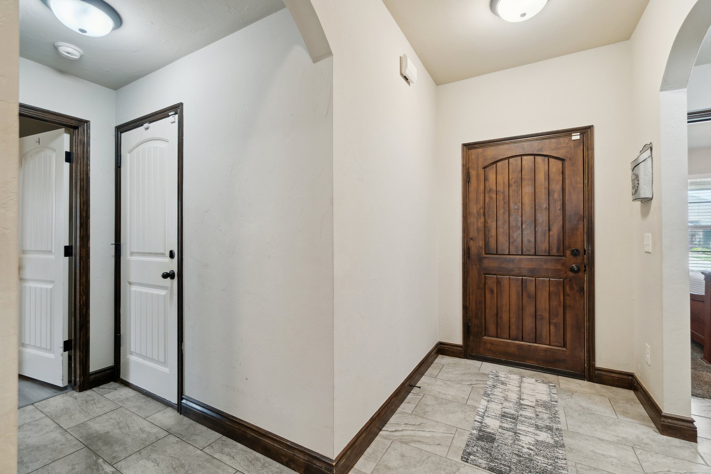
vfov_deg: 77.3
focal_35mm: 15
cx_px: 356
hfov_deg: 100.4
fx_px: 296
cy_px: 237
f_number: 6.3
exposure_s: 1/20
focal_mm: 10
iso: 200
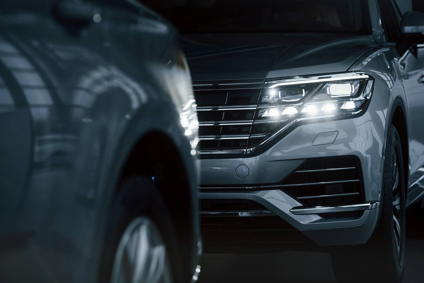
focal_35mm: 122
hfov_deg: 16.8
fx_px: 1437
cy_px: 142
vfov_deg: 11.2
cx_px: 212
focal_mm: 122
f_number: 5
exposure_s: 1/800
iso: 400
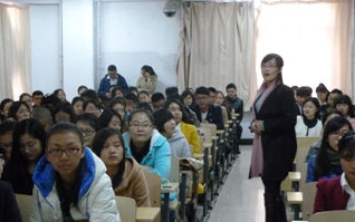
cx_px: 181
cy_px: 127
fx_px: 581
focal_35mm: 60
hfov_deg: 34.0
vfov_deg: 21.6
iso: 800
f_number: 3.9
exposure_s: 1/25
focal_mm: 9
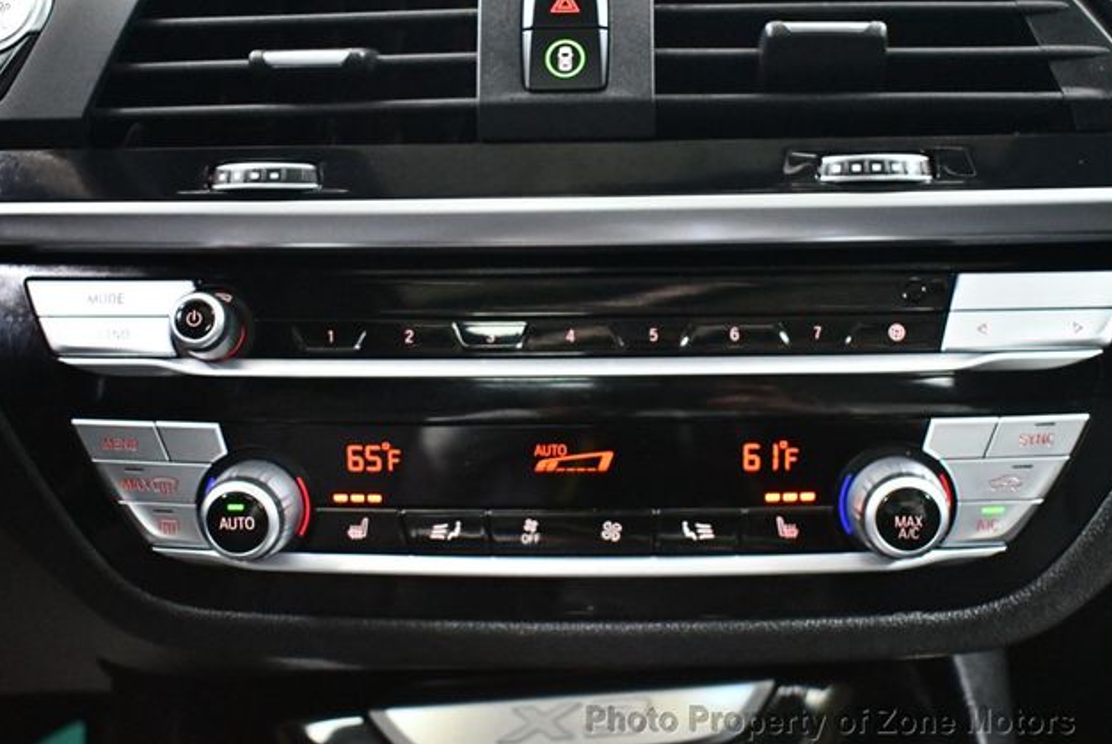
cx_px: 565
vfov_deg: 28.7
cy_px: 375
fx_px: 1453
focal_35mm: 47
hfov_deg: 41.9
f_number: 3.8
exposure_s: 1/60
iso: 9000
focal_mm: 23
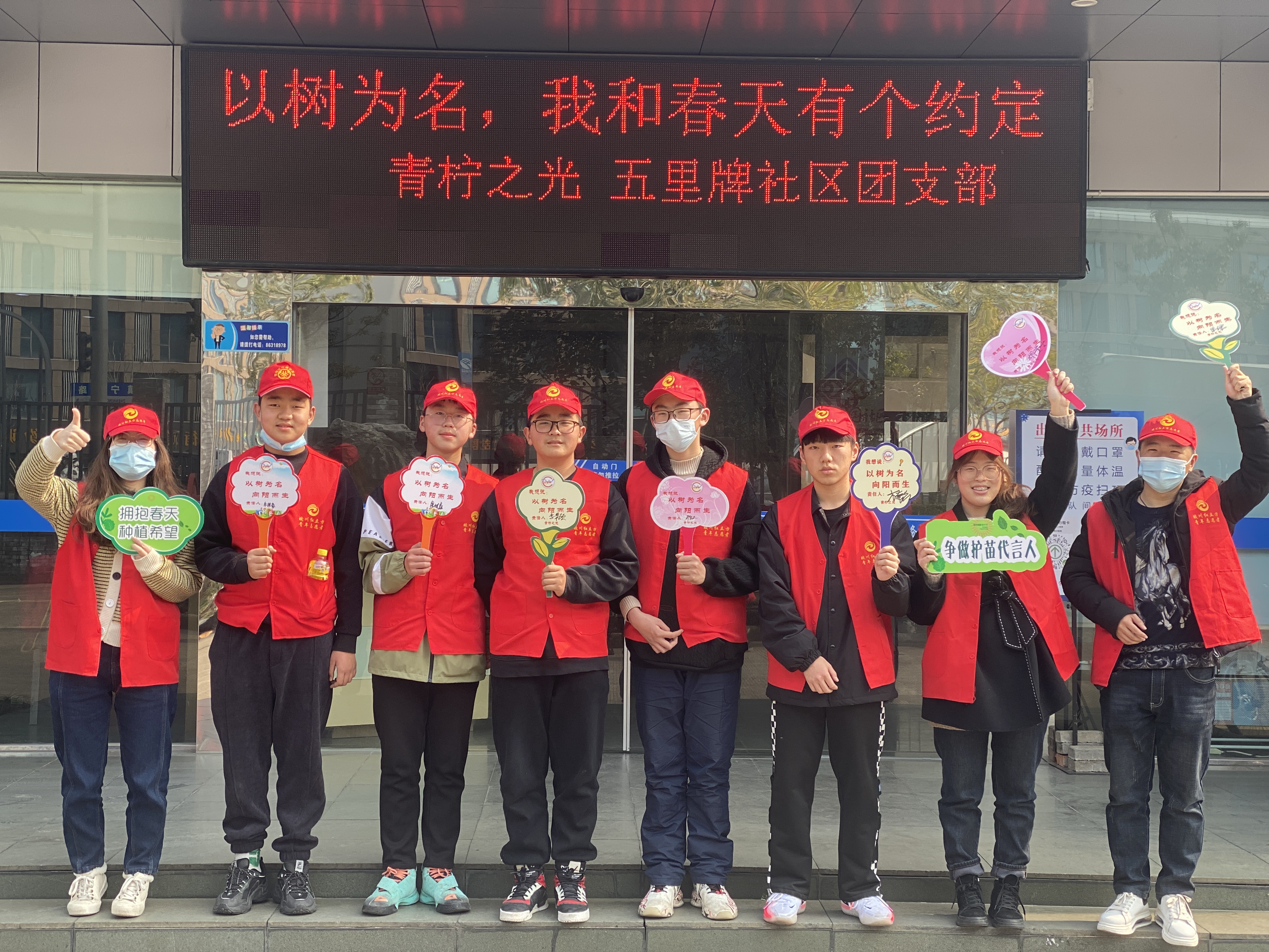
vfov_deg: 28.0
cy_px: 476
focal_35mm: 52
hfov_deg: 36.8
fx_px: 1906
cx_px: 634
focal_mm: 6
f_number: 2
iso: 20
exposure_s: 1/345
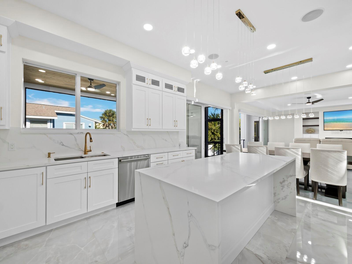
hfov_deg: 102.0
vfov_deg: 85.7
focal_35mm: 14
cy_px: 132
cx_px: 176
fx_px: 142
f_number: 13
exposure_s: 1/6
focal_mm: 7
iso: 320
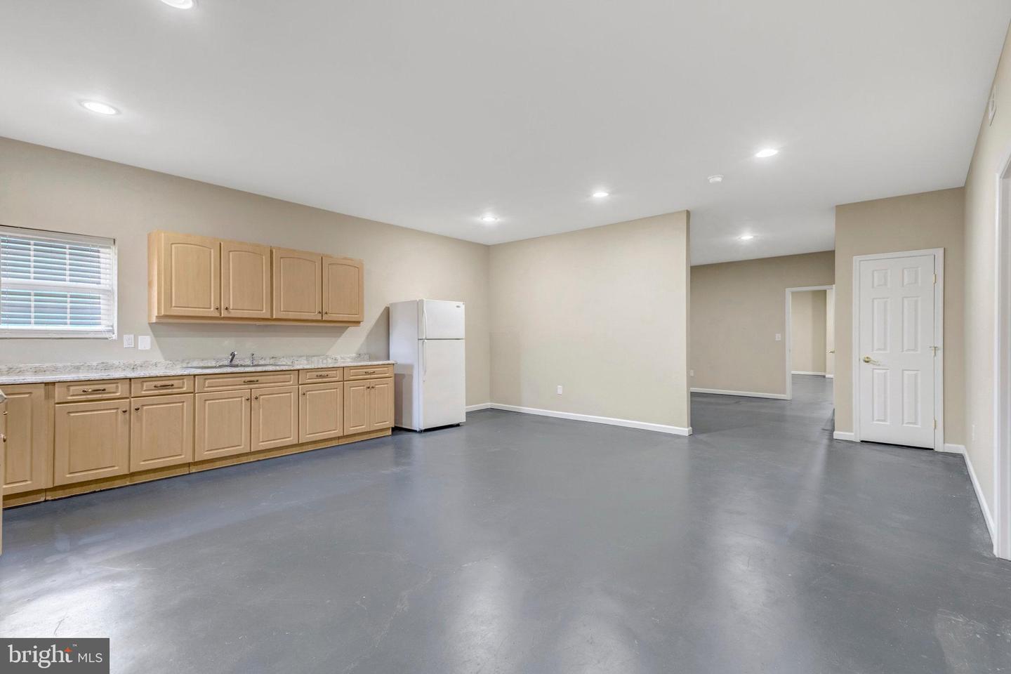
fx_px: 449
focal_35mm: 16
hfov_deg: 96.7
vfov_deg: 73.7
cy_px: 337
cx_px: 506
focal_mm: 16
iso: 1250
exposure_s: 1/10
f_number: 8
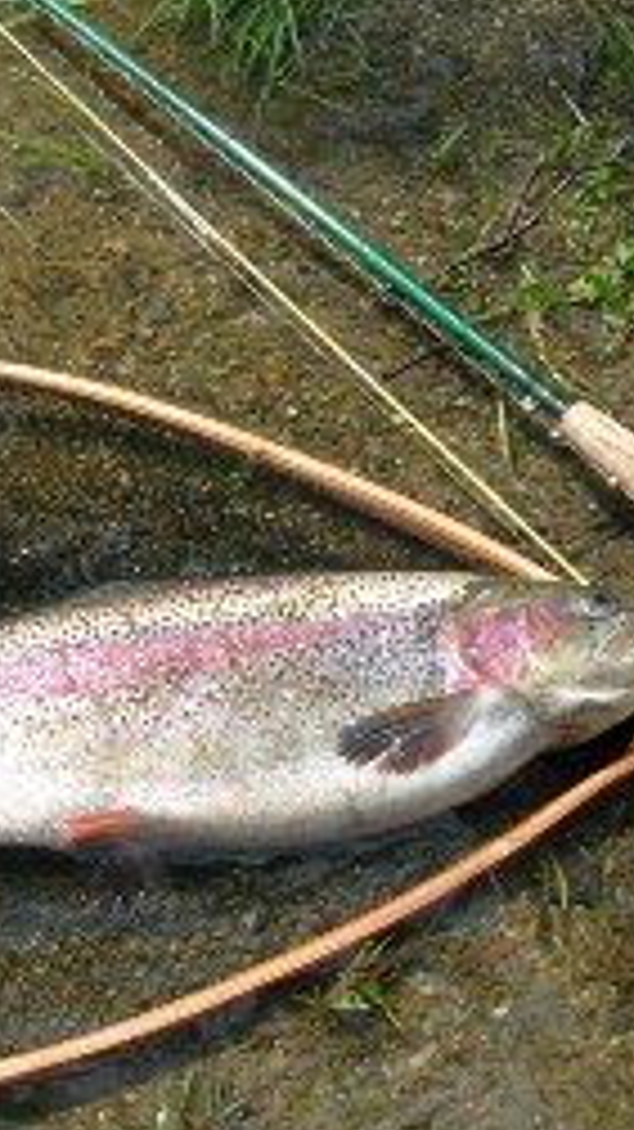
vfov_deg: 35.5
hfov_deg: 20.4
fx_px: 1765
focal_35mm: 59
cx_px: 306
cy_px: 590
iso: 50
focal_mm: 5.7
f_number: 4.9
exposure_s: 1/177
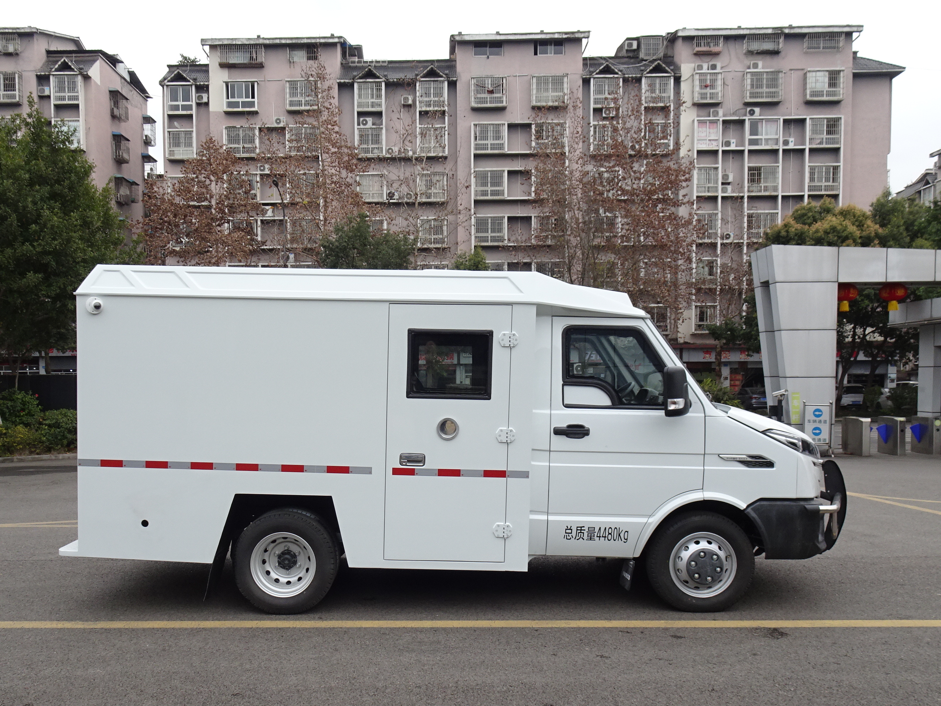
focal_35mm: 33
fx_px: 897
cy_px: 436
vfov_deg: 42.7
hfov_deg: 55.2
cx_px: 409
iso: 80
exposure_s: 1/500
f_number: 3.5
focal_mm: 4.1
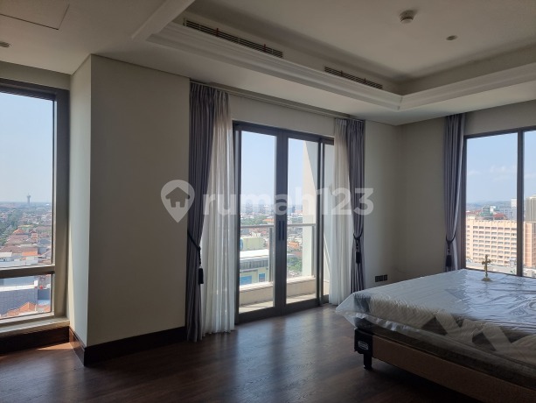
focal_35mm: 24
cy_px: 202
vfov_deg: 56.8
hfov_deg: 71.6
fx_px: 372
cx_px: 268
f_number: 1.8
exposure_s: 1/158
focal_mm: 6.7
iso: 50
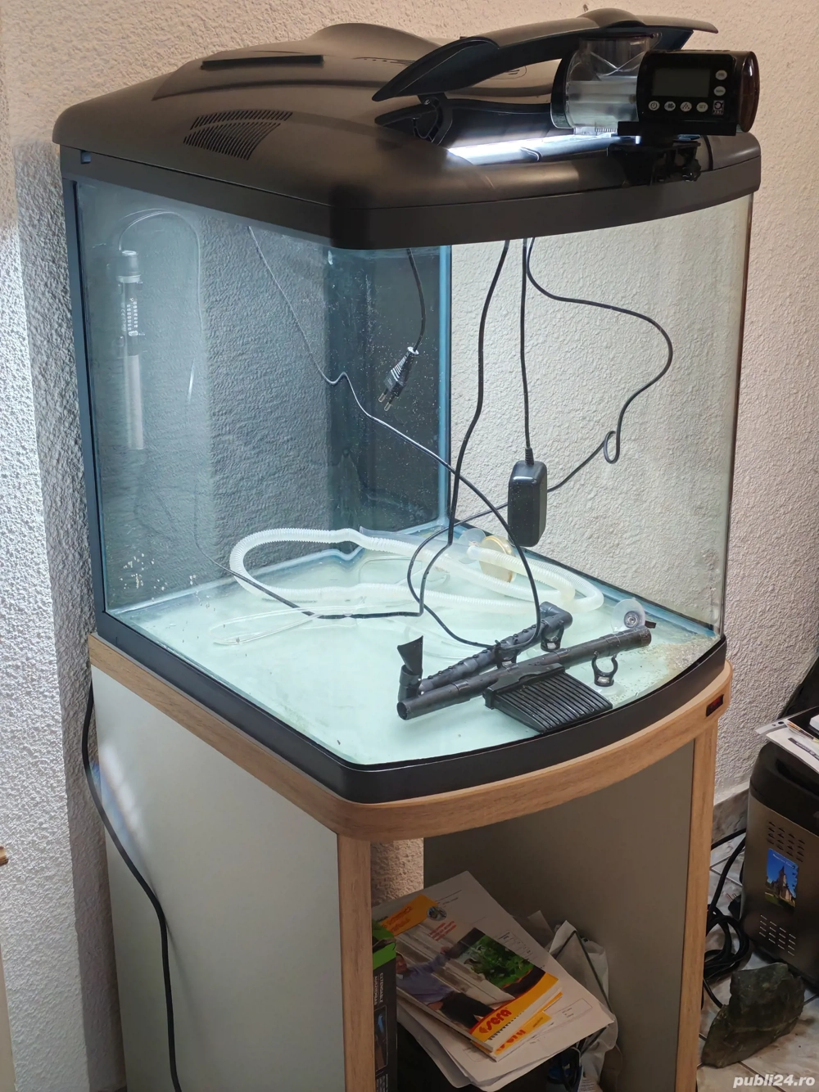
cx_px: 410
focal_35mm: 54
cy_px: 546
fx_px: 1704
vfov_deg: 35.5
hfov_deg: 27.0
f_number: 1.95
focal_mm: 5.52
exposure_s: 1/100
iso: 250
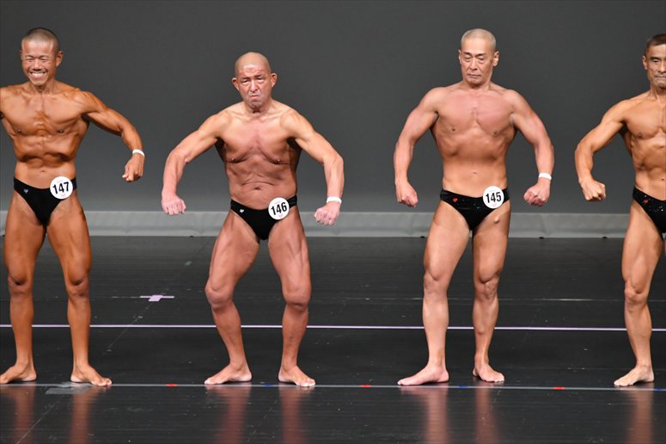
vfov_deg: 4.0
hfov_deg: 6.0
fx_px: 6379
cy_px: 222
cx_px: 333
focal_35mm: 345
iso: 4000
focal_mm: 230
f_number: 5.6
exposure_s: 1/400
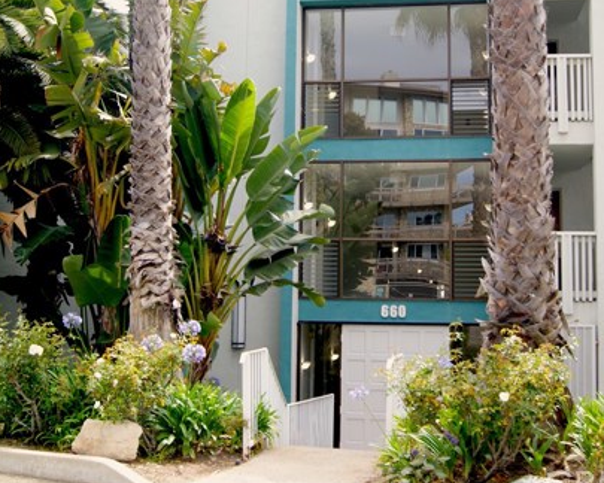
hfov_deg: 38.0
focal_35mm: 49
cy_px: 186
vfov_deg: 30.7
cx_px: 307
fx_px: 876
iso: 100
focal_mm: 22
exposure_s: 1/60
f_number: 7.1
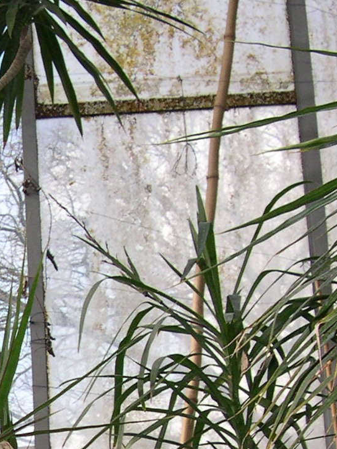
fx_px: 1546
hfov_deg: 12.1
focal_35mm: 119
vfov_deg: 16.3
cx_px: -99
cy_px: 411
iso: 141
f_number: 2.8
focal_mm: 8
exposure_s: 1/657
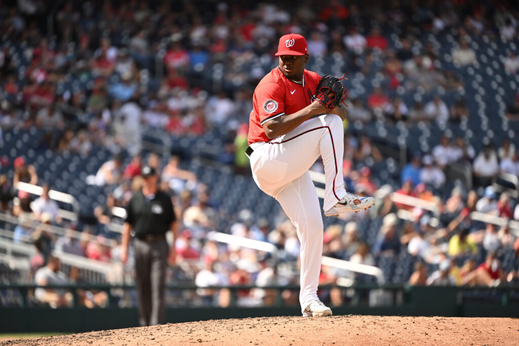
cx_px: 260
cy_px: 173
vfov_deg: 4.2
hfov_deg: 6.2
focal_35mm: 330
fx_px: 4758
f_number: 4
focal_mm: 330
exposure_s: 1/4000
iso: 800
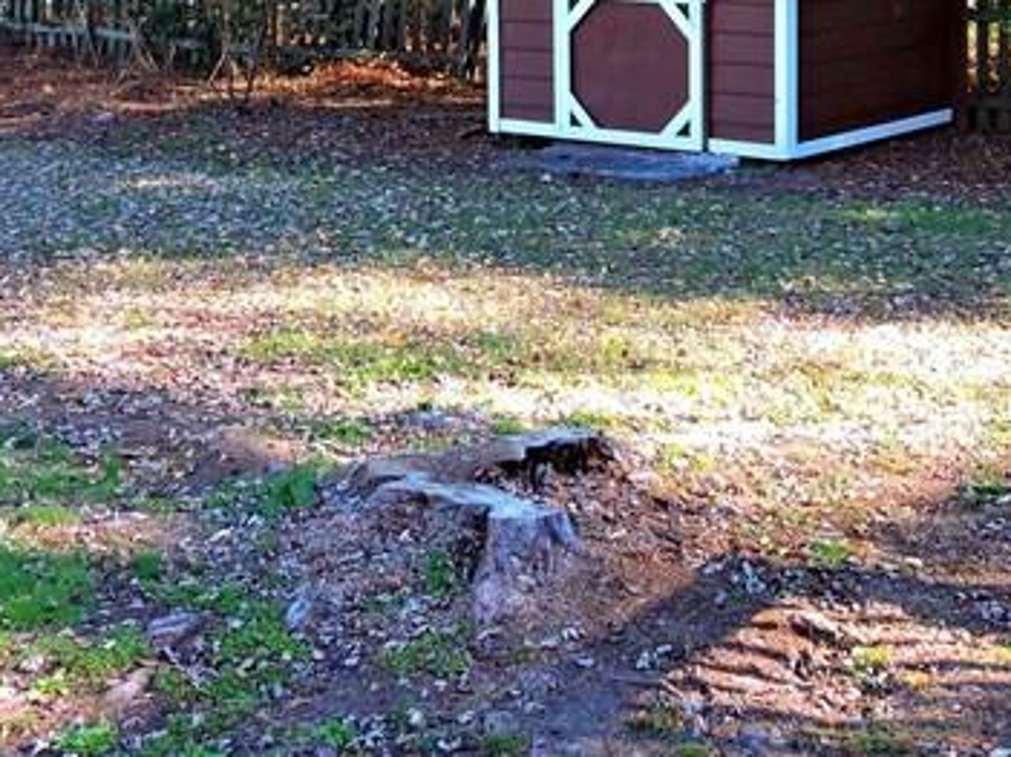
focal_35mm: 70
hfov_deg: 27.8
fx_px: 2044
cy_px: 0
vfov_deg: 20.3
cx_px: 544
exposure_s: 1/80
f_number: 3.3
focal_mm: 4.3
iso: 100
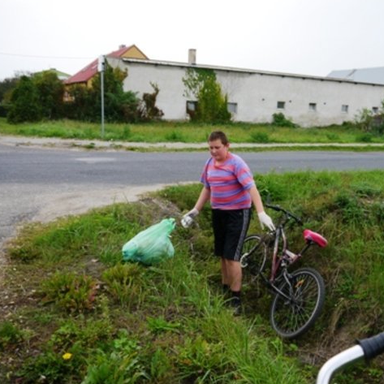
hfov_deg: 48.0
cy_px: 188
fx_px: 427
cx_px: 241
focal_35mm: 34
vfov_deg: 48.4
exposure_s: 1/125
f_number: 4
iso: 160
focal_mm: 14
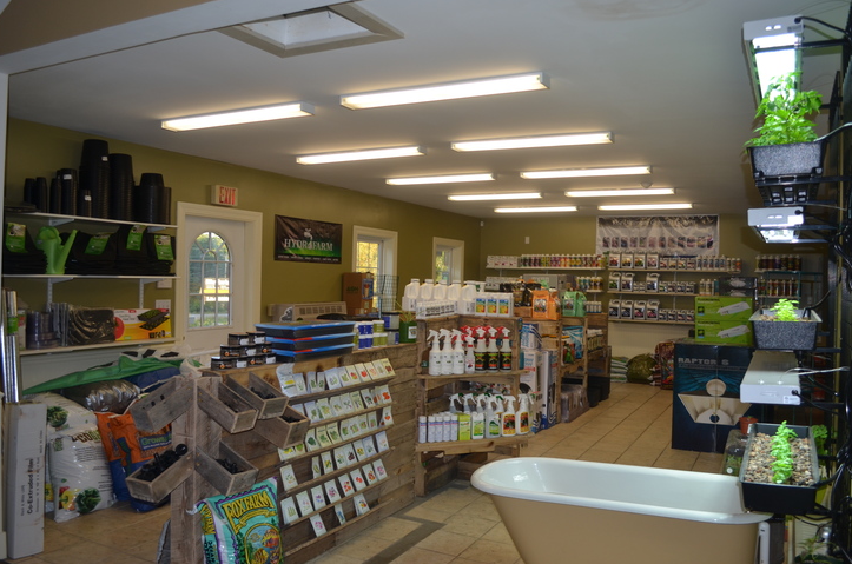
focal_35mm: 28
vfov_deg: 46.2
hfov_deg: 65.6
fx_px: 661
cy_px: 273
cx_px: 427
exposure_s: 1/125
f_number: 3.5
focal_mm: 18
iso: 200
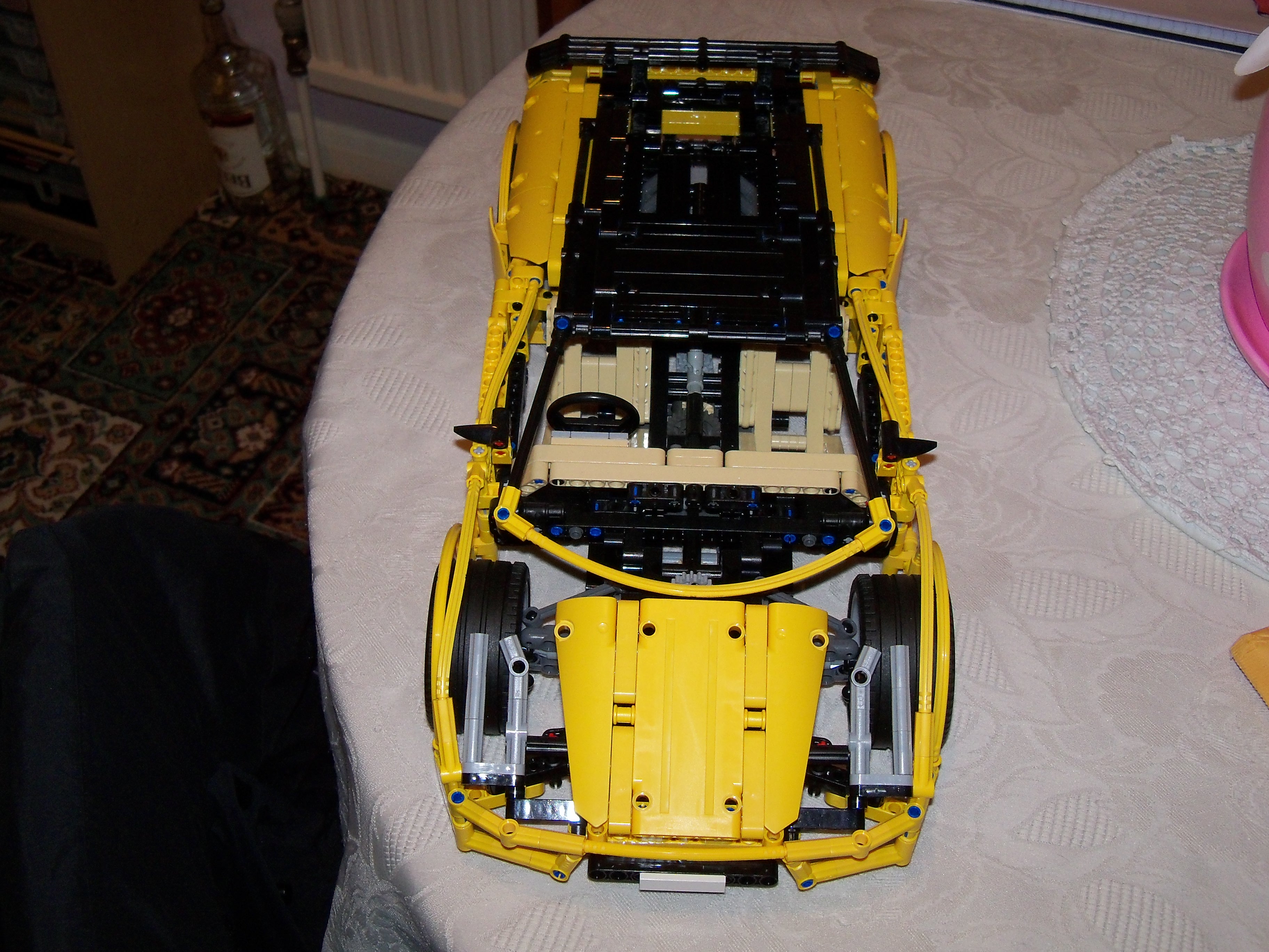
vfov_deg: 34.3
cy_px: 476
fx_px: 1540
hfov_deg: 44.8
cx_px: 634
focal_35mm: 42
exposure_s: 1/30
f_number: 3.7
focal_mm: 7.5
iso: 200
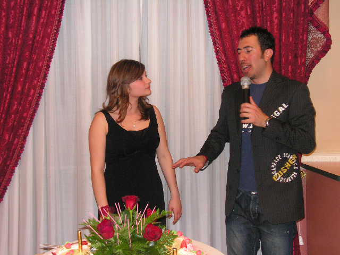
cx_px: 170
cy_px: 128
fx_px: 491
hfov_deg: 38.2
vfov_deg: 29.1
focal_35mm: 50
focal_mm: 8.4
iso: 200
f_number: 3.2
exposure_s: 1/40
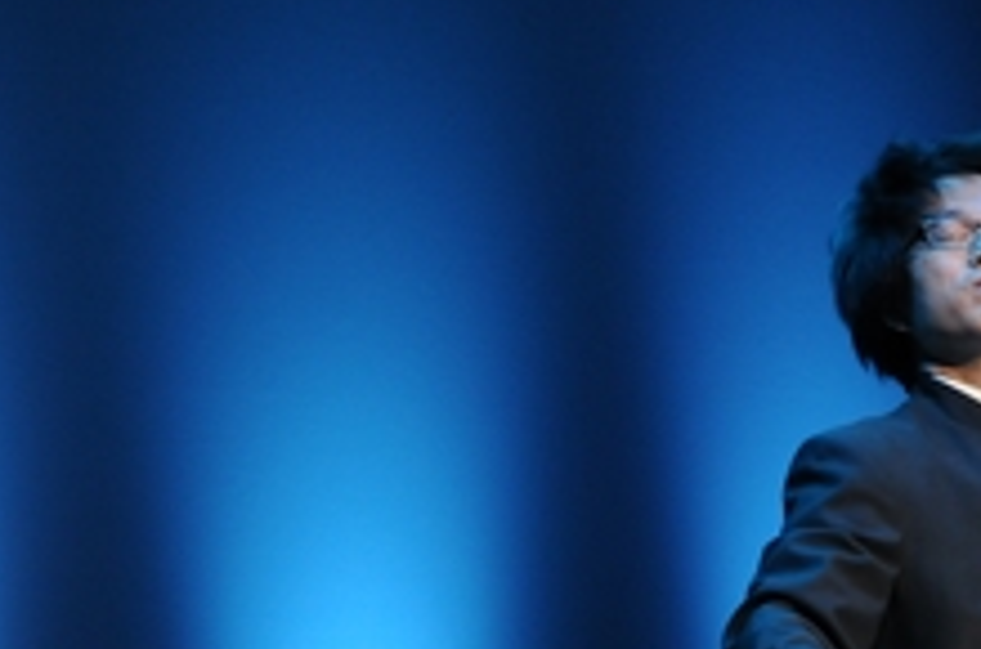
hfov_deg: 11.2
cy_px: 683
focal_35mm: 181
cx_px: 1062
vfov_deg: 7.5
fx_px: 4921
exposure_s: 1/125
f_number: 4.5
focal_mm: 48
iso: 800
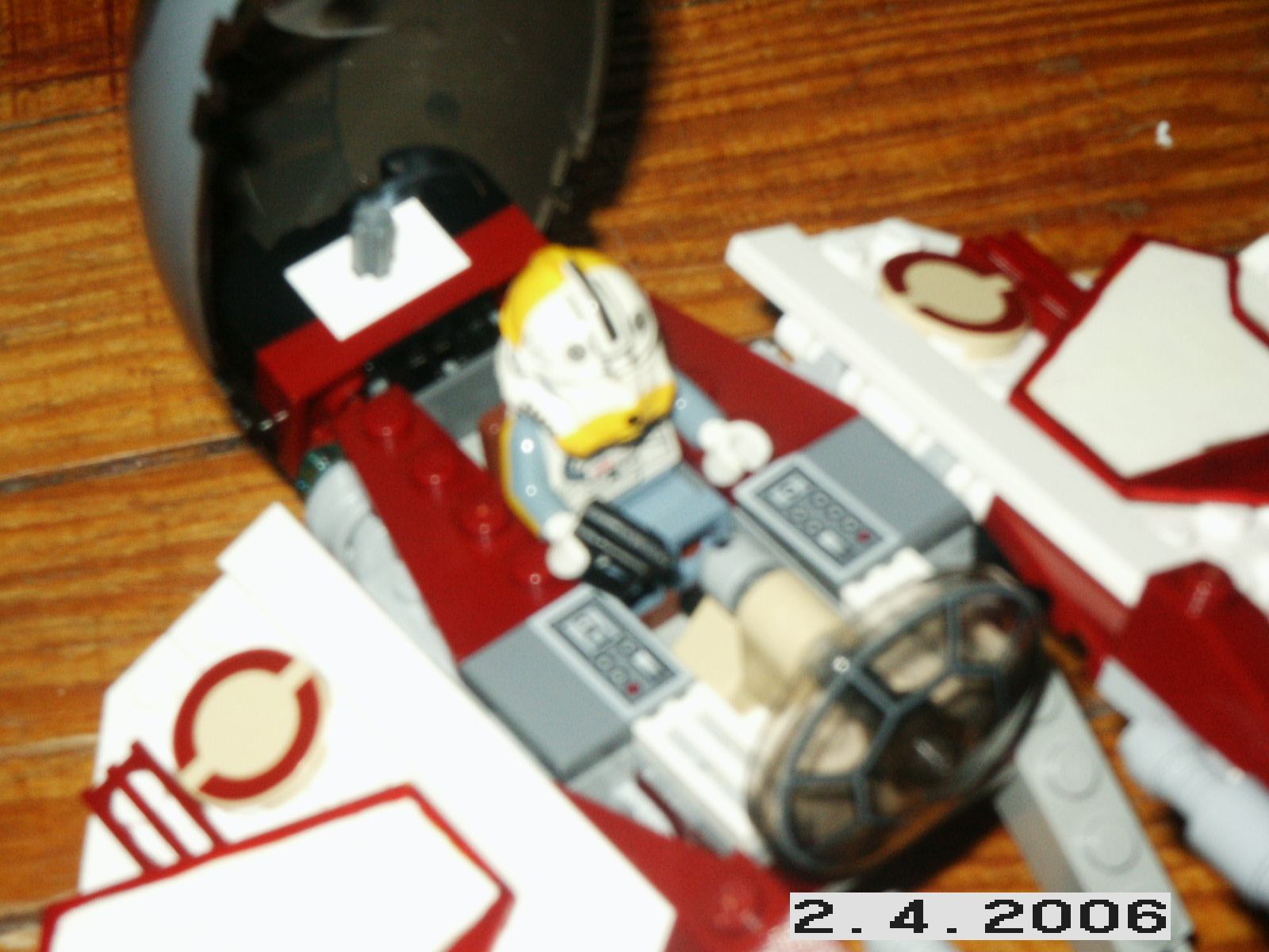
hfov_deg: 16.4
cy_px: 476
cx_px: 634
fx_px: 4399
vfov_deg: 12.3
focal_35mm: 120
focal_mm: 24.41
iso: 200
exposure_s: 1/125
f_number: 8
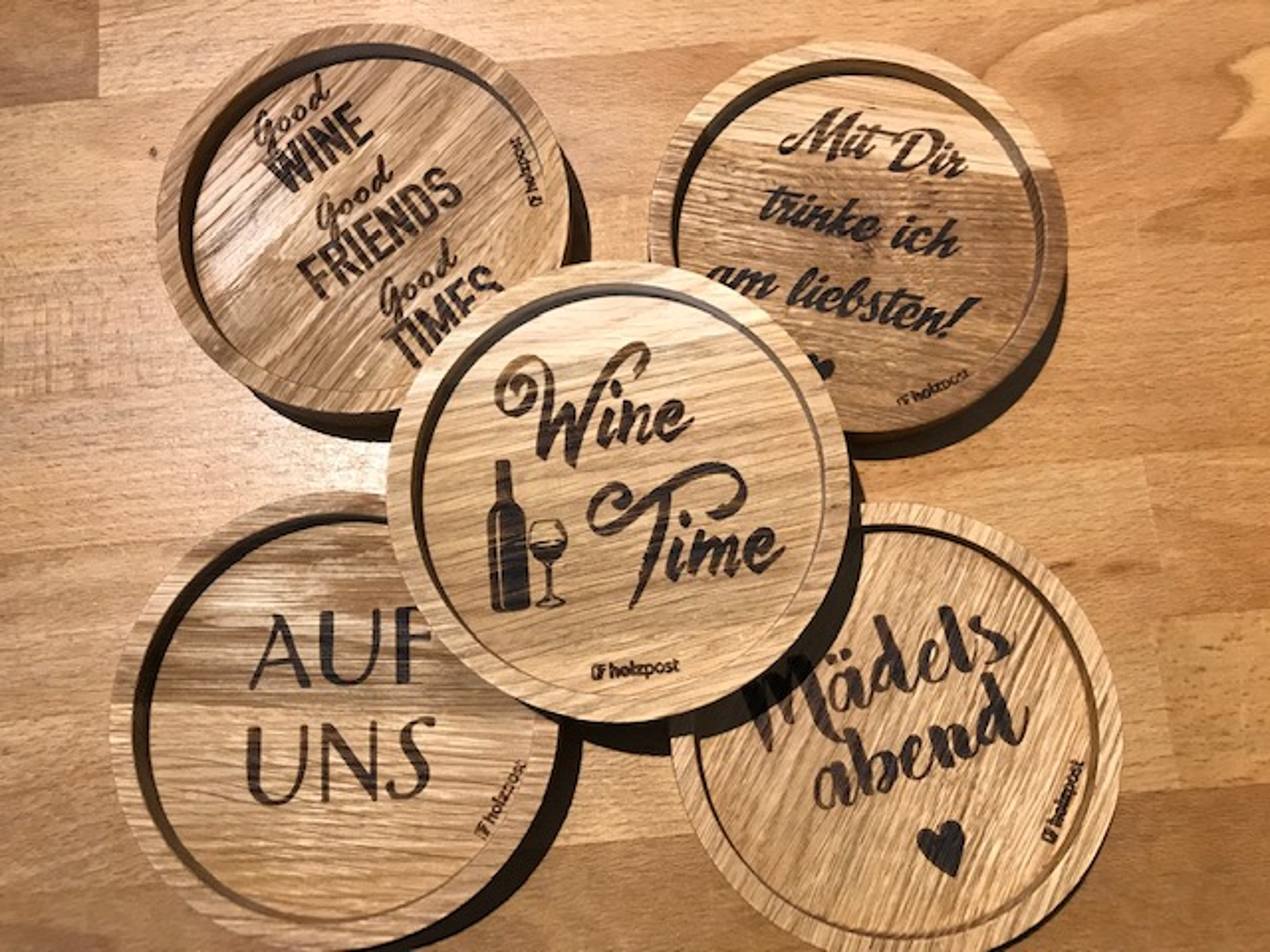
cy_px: 476
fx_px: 1027
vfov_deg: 49.7
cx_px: 635
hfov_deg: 63.4
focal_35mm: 28
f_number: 1.8
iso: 40
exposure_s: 1/20
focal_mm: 3.99
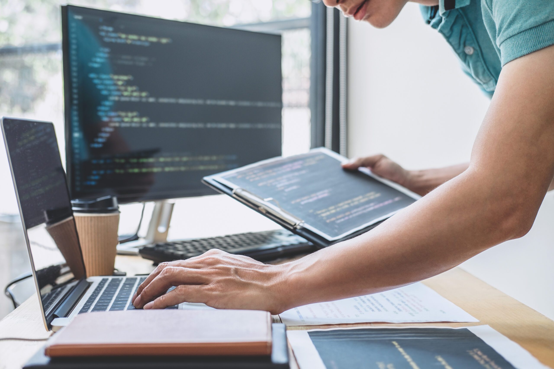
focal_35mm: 53
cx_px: 277
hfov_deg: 37.5
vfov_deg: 25.5
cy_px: 184
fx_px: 816
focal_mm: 35
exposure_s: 1/80
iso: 320
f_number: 2.8
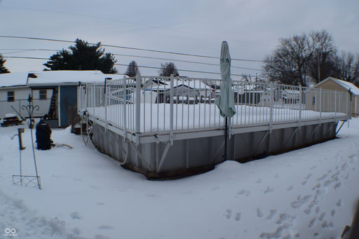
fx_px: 359
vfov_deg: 36.8
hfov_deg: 53.1
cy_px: 120
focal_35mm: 36
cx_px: 180
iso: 400
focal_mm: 24
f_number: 9
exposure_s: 1/125
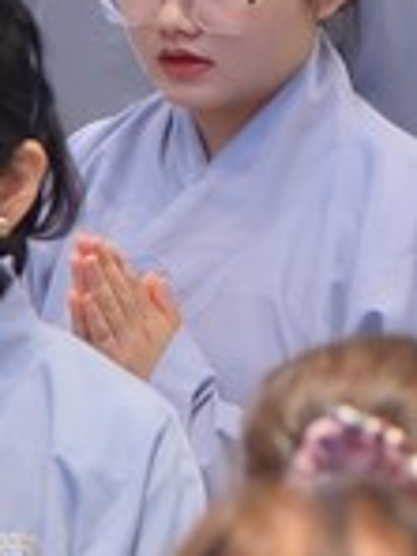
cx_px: 242
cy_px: 98
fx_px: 8111
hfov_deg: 2.9
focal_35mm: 505
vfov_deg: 3.9
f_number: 4
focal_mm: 120
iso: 1250
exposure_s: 1/160
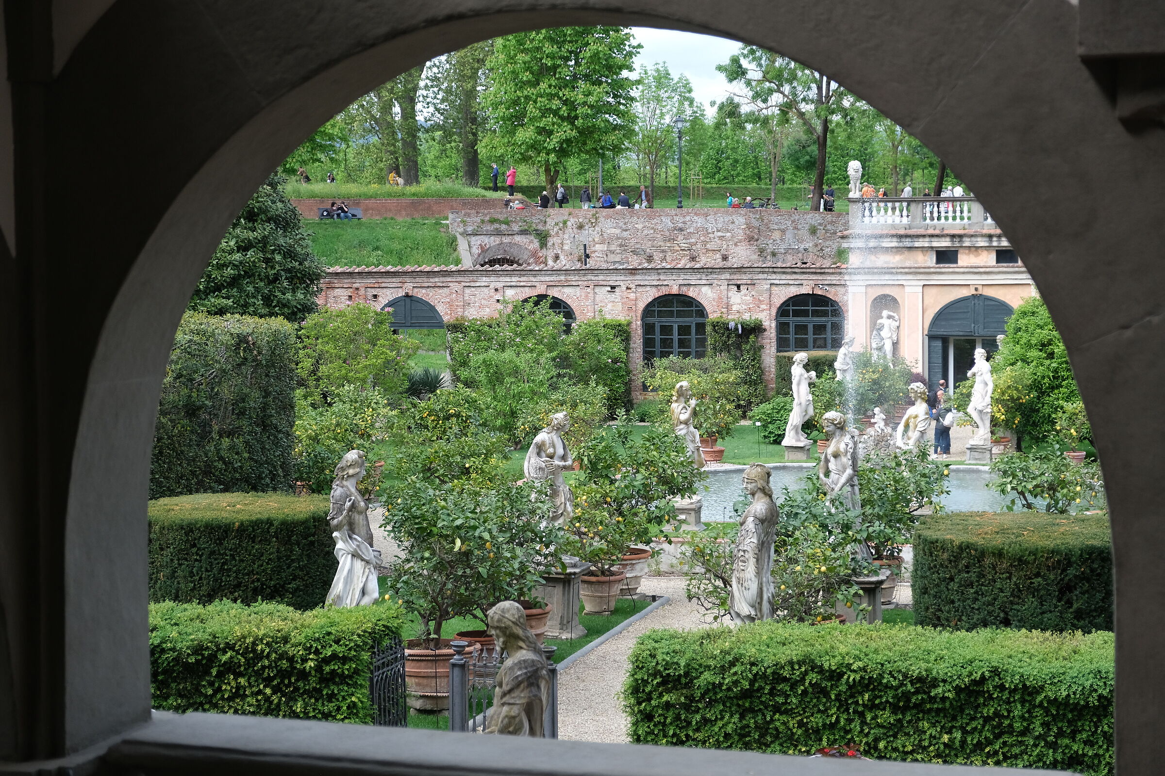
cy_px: 388
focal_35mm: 67
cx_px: 582
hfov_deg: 30.1
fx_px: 2168
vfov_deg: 20.3
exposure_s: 1/1000
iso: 500
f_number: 4
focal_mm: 44.4
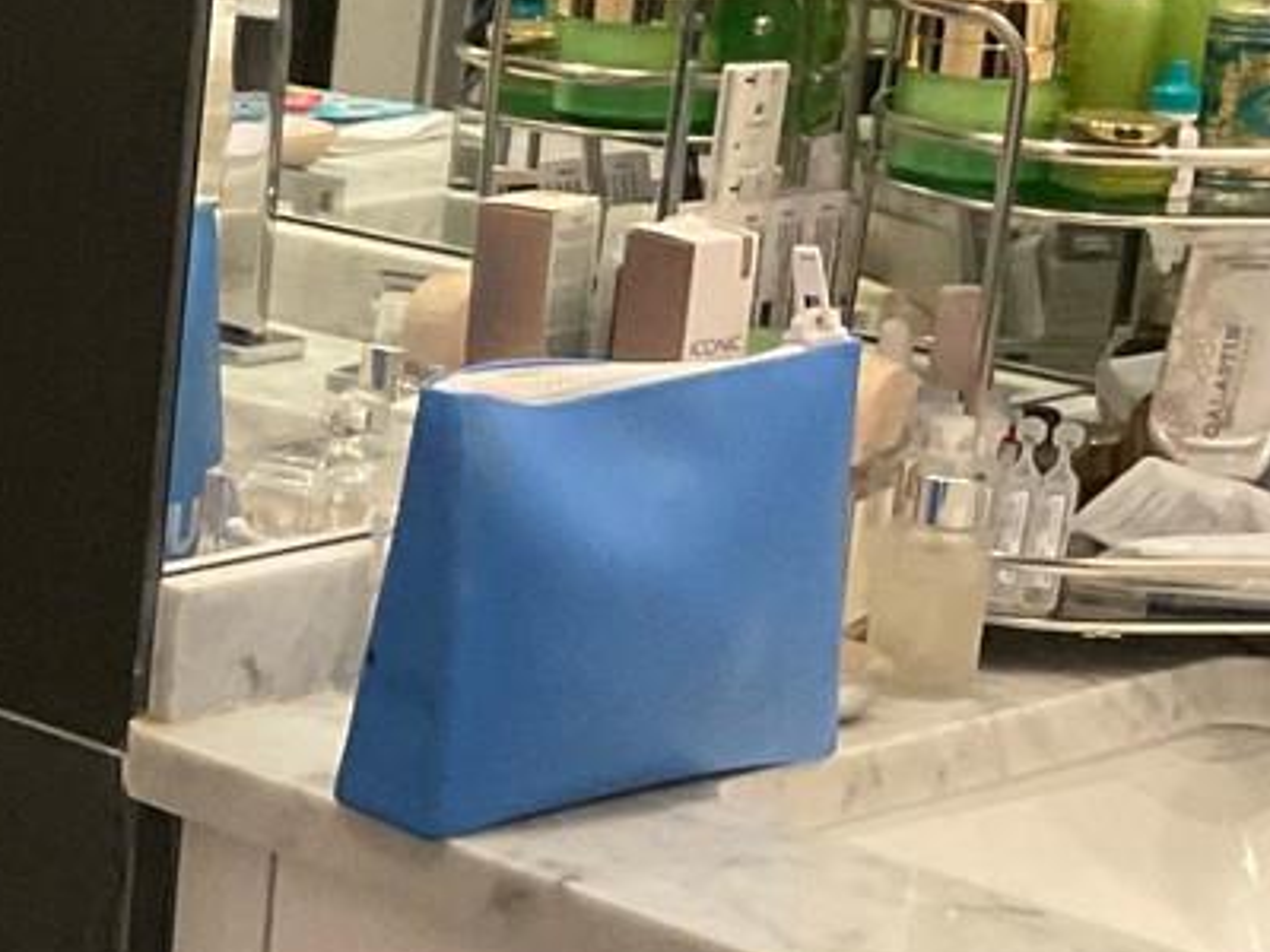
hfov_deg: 15.2
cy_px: 517
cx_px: -860
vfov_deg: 12.8
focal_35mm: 116
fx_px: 4256
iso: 250
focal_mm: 3
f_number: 1.8
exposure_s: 1/60
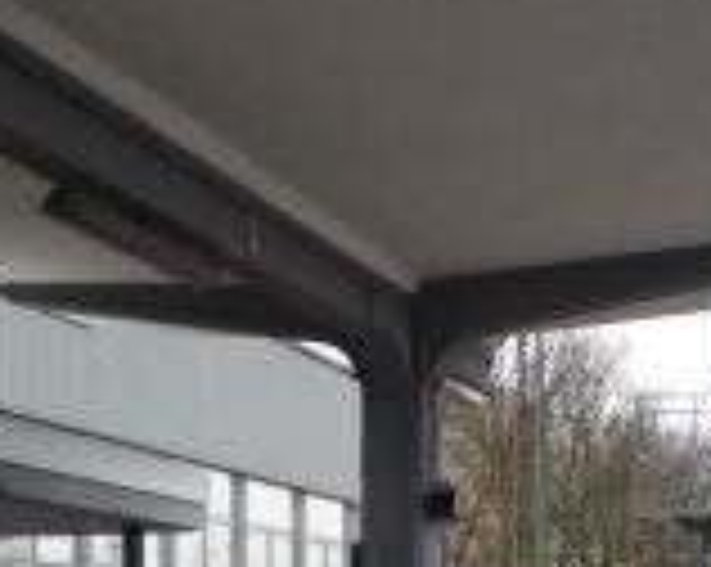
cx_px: 266
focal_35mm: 95
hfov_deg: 20.2
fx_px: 1997
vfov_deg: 15.5
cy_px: 706
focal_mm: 5.2
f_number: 3.3
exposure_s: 1/80
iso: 100
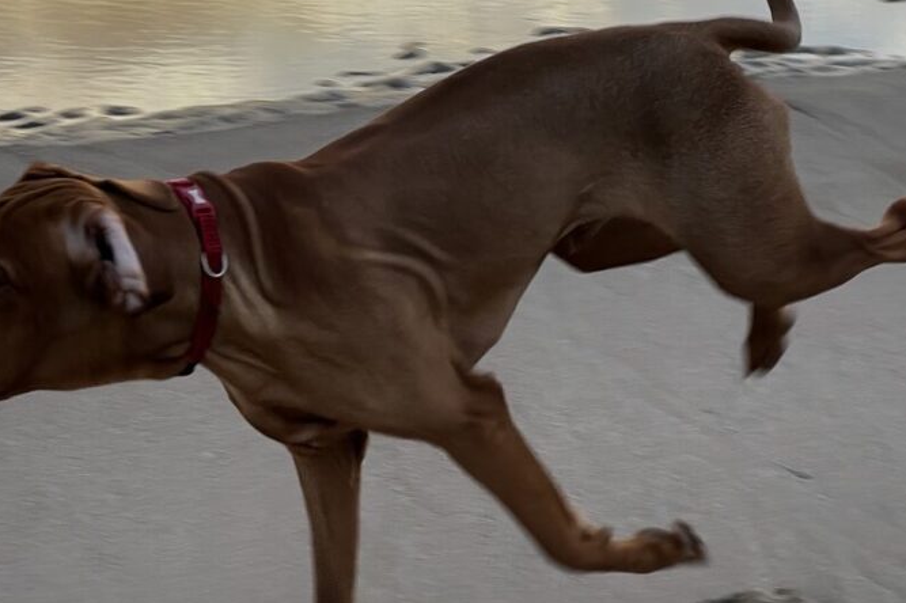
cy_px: 326
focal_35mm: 123
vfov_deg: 11.1
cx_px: 427
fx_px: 3094
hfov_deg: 16.7
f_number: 2.8
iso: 40
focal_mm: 9
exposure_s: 1/122
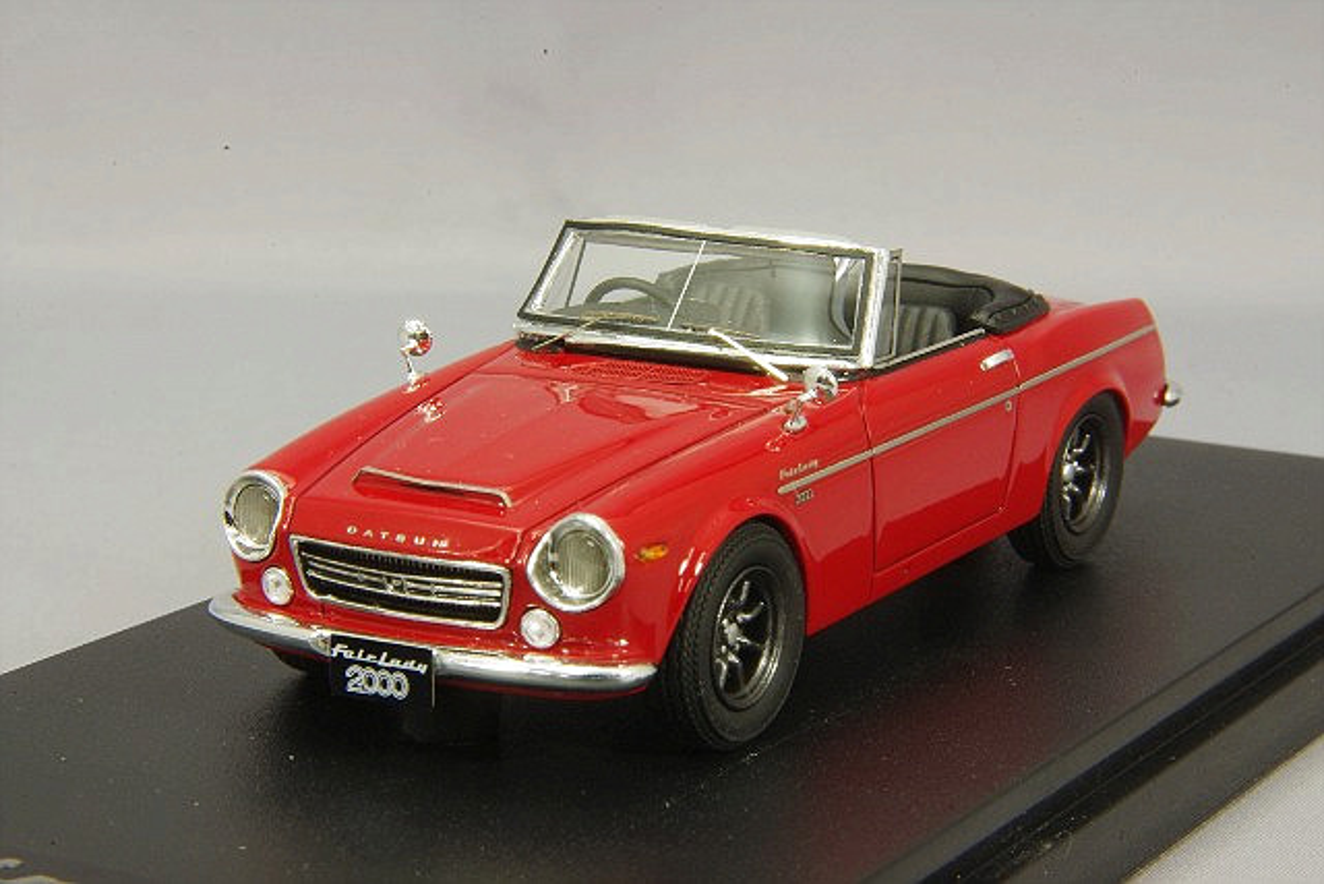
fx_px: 4120
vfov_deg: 12.2
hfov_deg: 18.3
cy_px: 442
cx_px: 662
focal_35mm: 112
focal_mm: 75
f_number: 32
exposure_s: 1
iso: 400
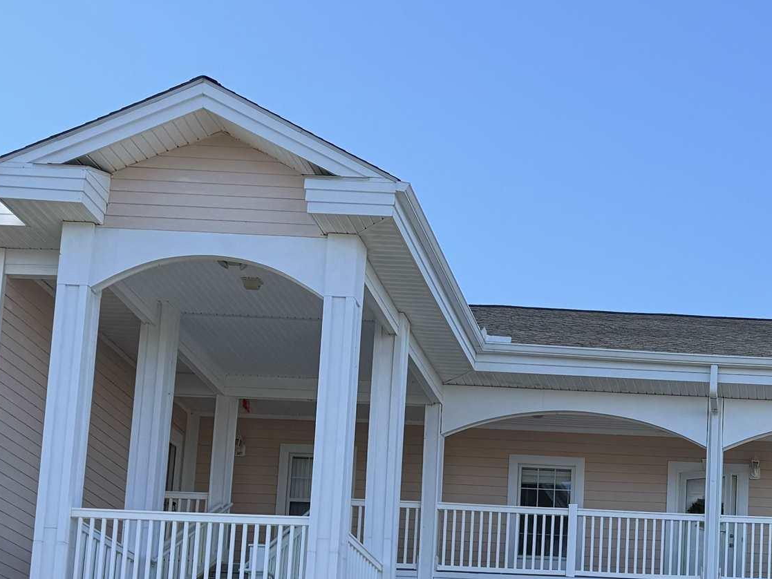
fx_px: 1472
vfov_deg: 20.4
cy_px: 750
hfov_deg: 27.0
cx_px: 843
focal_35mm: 66
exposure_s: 1/1689
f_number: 1.78
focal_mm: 6.76
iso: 80
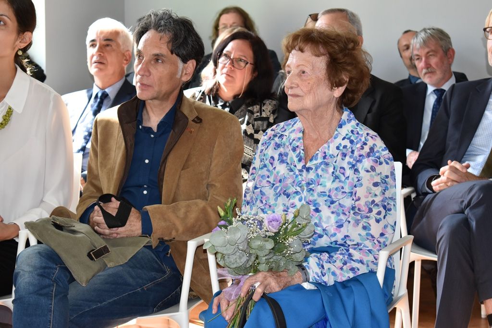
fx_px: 1128
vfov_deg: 16.6
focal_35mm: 82
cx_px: 246
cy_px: 164
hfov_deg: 24.6
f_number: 5.6
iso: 800
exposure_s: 1/100
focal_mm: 55
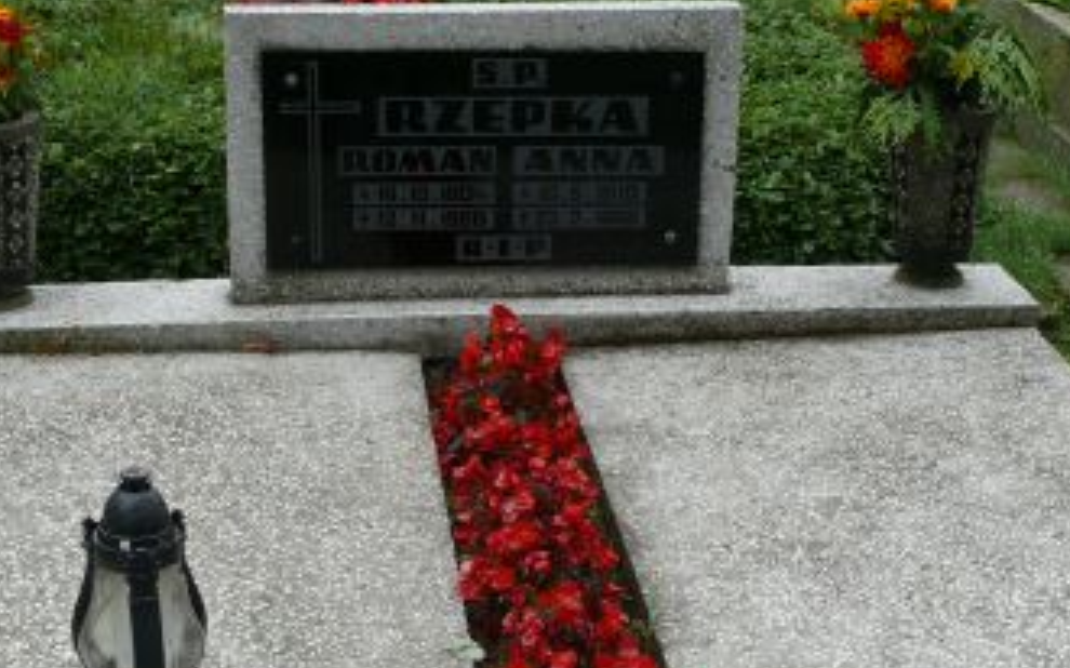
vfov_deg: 17.7
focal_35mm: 72
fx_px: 2099
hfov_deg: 28.6
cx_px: 603
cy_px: 665
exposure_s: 1/125
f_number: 3.6
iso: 100
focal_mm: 7.4
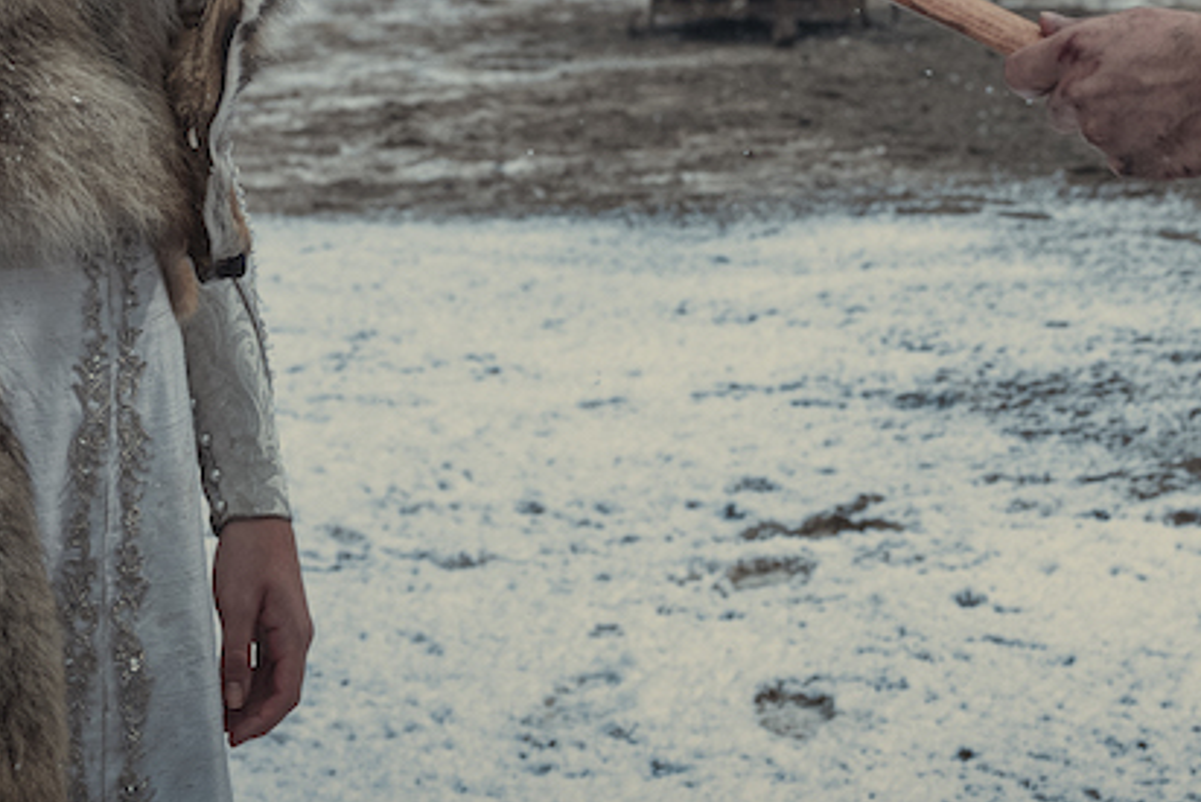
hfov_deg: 15.2
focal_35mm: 134
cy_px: -300
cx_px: 977
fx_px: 4472
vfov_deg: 10.0
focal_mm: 46
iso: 200
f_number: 5.6
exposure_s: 1/200
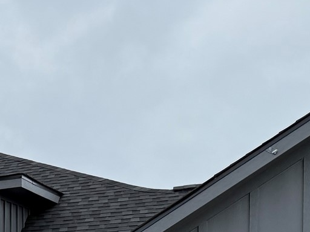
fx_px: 860
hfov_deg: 16.1
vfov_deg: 13.6
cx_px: -300
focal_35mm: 96
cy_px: 433
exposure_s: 1/1437
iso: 100
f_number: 1.78
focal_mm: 6.76
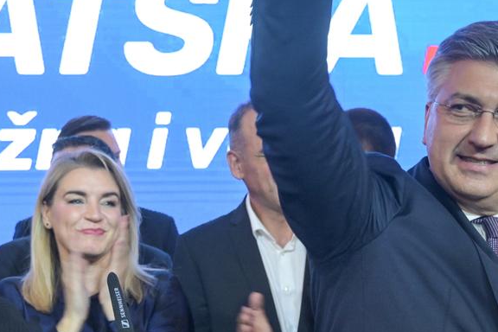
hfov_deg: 26.7
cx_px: 140
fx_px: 1037
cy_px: 231
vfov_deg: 18.1
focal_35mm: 75
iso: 1600
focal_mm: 27
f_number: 4
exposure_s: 1/160
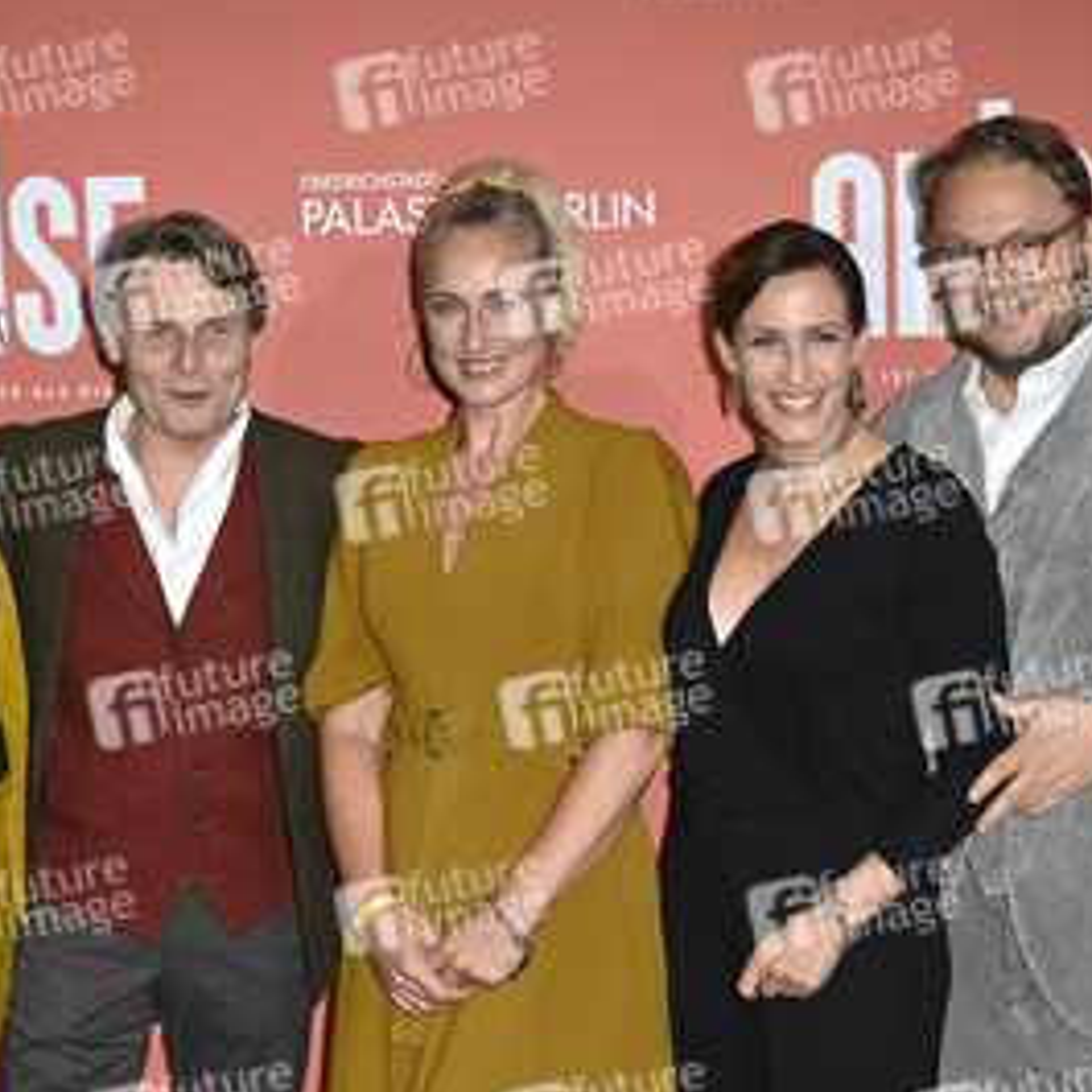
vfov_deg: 21.4
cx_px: 497
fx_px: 2891
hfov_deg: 21.4
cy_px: 598
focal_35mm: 81
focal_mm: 56
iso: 640
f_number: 5.6
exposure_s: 1/160
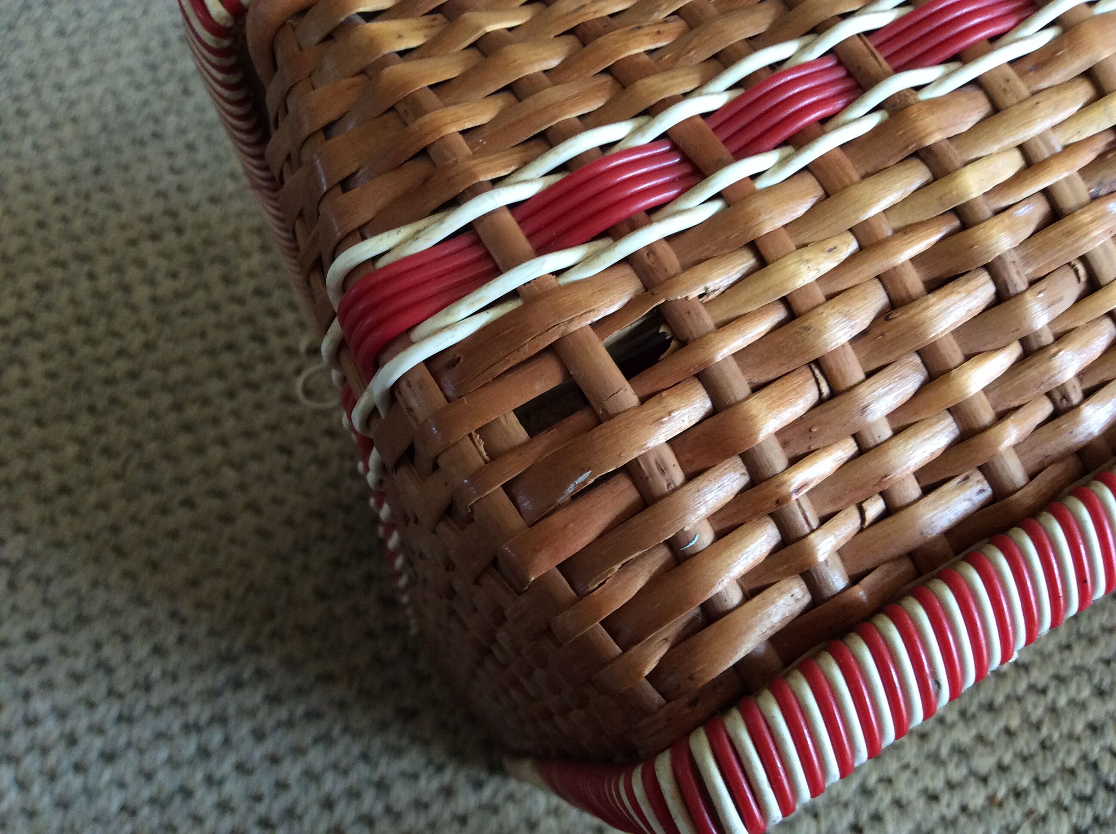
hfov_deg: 56.9
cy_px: 417
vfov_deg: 44.1
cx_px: 558
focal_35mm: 32
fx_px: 1030
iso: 125
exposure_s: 1/25
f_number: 2.4
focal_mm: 3.3
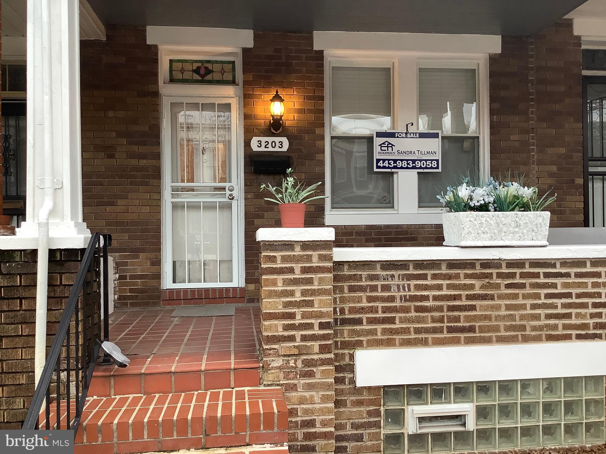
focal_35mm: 31
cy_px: 227
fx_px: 543
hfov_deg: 58.4
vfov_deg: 45.4
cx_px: 303
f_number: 2.4
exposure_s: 1/60
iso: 100
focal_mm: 3.3
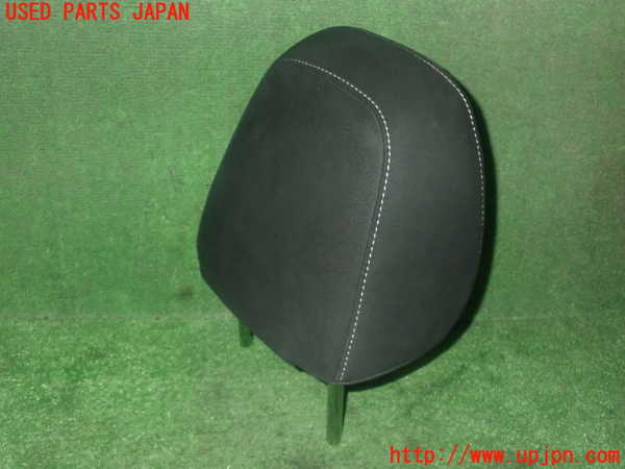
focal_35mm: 38
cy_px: 234
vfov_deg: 37.7
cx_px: 312
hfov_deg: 49.0
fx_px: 686
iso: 1000
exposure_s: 1/40
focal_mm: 6.83
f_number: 8
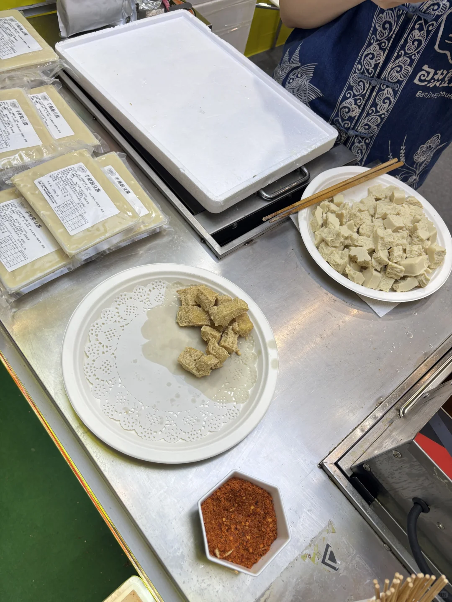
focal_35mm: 26
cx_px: 226
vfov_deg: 67.3
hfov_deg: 53.1
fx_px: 453
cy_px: 301
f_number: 1.6
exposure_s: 1/100
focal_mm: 5.96
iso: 40
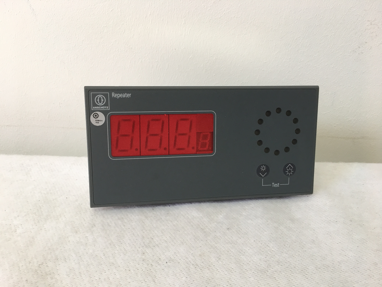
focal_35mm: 29
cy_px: 144
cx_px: 191
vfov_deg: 48.2
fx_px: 320
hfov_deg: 61.7
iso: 32
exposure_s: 1/33
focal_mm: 4.15
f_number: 2.2
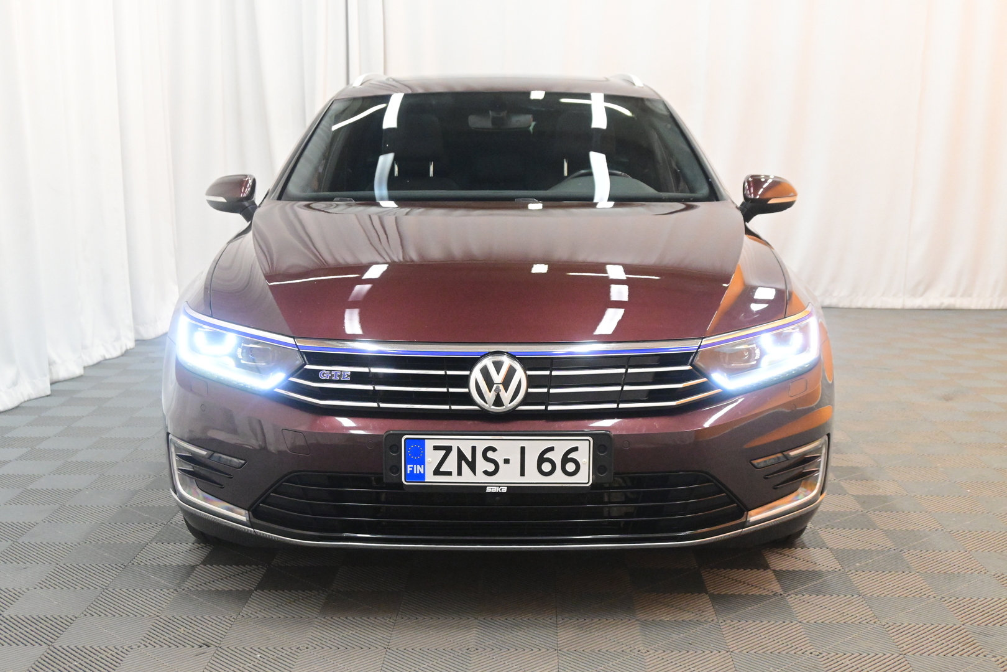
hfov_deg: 43.0
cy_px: 336
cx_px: 504
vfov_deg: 29.4
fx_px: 1280
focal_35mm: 46
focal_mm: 30.5
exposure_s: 1/50
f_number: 5.6
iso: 5600
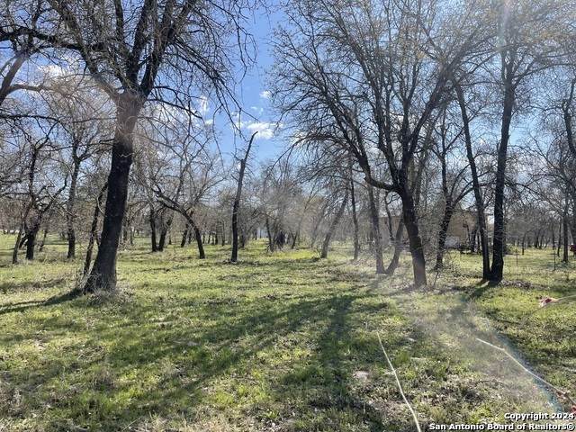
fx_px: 433
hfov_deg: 67.3
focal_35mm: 26
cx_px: 288
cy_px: 216
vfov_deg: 53.1
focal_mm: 4.2
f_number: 1.6
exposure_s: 1/2817
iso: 32
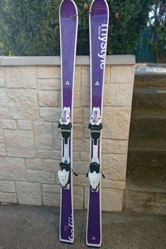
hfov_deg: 43.6
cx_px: 80
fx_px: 207
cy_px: 123
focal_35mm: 30
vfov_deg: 61.9
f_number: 2.8
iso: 125
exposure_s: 1/171
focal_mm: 3.38
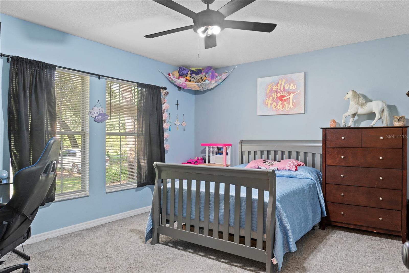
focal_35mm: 24
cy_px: 136
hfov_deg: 73.8
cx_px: 204
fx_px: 273
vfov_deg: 53.1
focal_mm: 16
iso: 400
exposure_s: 1/1.25
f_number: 8
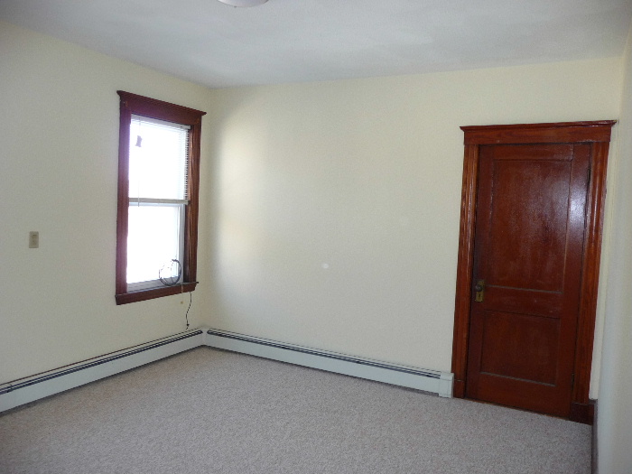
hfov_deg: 63.4
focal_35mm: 28
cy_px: 237
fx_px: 511
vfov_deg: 49.7
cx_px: 316
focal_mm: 4.7
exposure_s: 1/30
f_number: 3.3
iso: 160
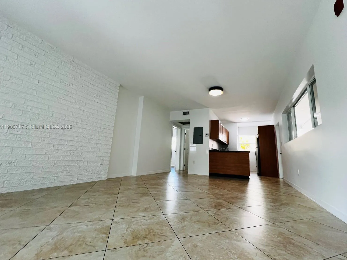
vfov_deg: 85.6
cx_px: 184
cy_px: 127
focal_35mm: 14
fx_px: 140
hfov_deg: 102.0
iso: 200
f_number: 1.8
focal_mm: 1.57
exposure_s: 1/120
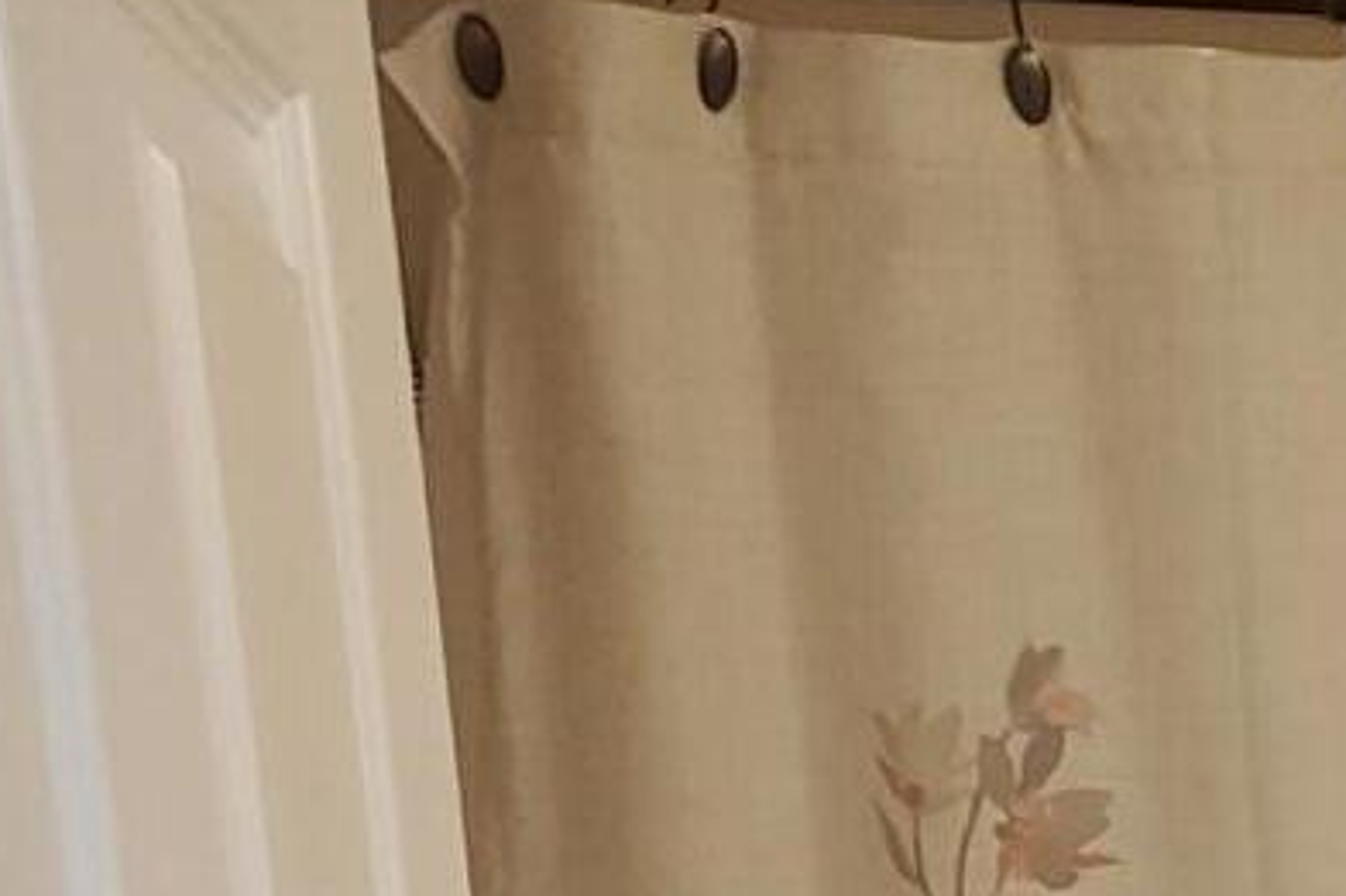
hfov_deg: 13.2
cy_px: 2485
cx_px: 2562
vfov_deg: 8.6
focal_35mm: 138
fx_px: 5157
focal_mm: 4.3
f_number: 1.5
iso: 64
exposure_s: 1/60
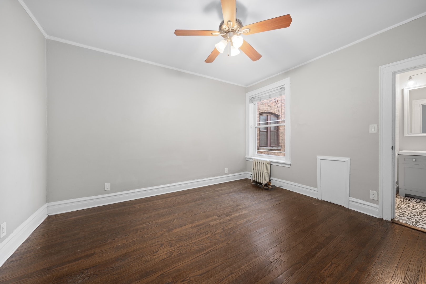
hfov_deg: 112.6
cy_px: 142
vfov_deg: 90.0
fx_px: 142
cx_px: 213
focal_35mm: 12
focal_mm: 12
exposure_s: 2.5
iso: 320
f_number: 9
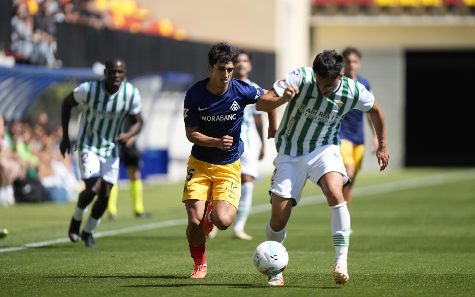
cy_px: 143
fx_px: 5296
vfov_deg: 3.2
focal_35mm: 409
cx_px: 237
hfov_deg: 5.1
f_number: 2.8
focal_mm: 400
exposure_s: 1/1600
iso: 125
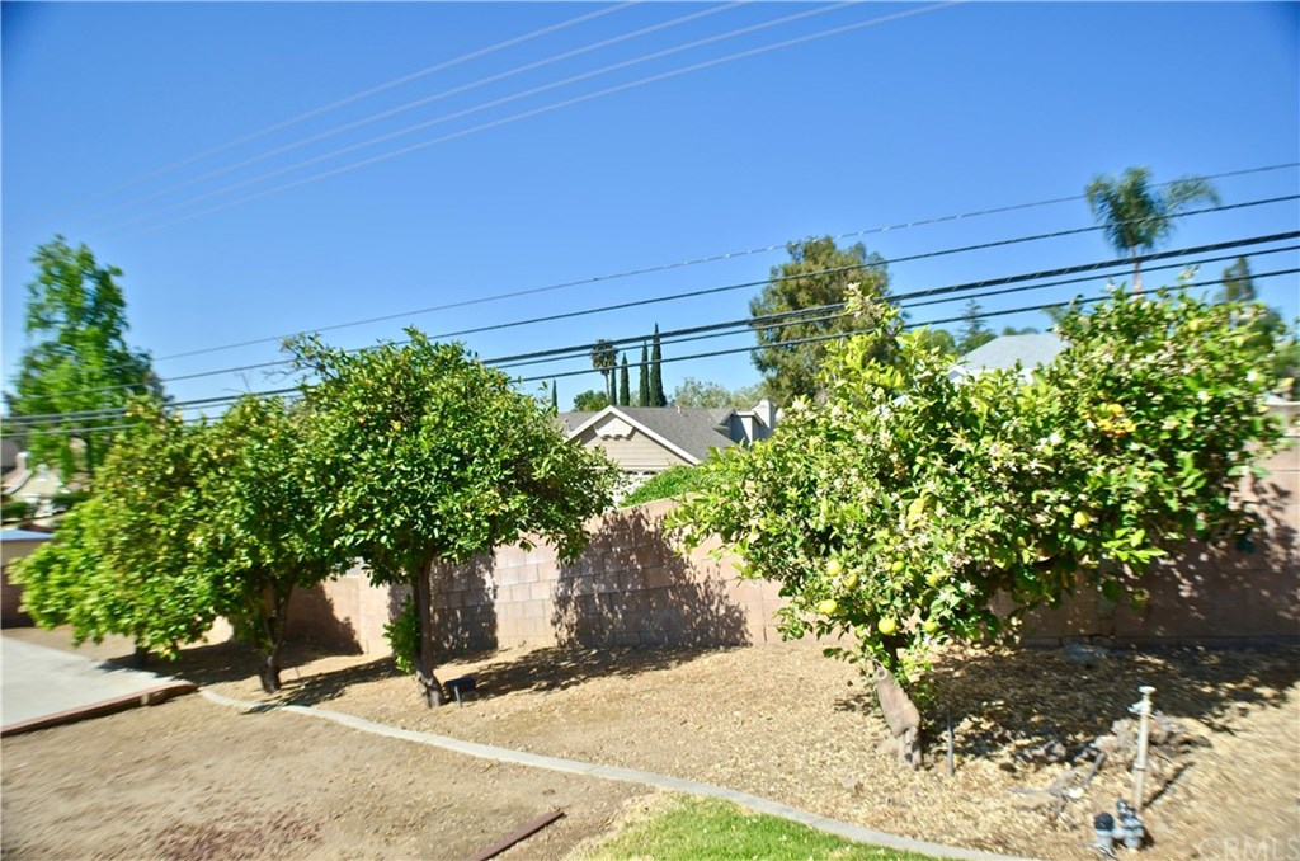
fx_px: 1081
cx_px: 650
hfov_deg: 62.0
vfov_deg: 43.4
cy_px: 430
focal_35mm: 30
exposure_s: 1/1250
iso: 100
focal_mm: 20
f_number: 3.8
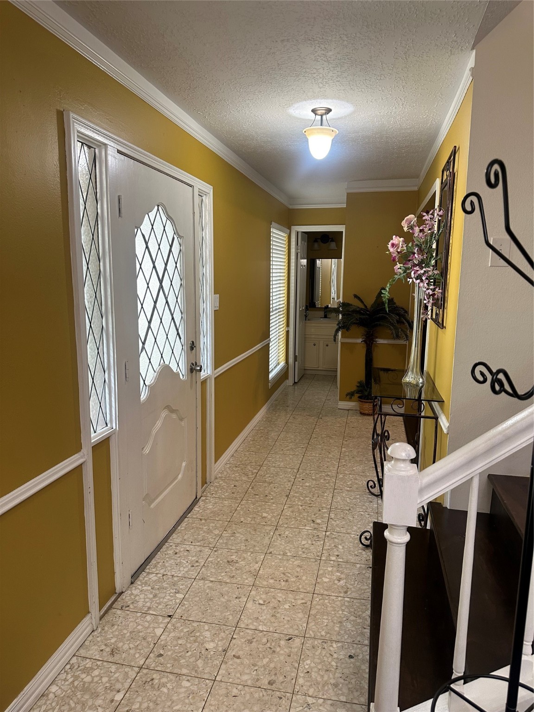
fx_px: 494
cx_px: 267
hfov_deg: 56.8
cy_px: 356
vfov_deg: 71.6
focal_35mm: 24
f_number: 1.78
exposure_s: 1/60
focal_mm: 6.86
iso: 200
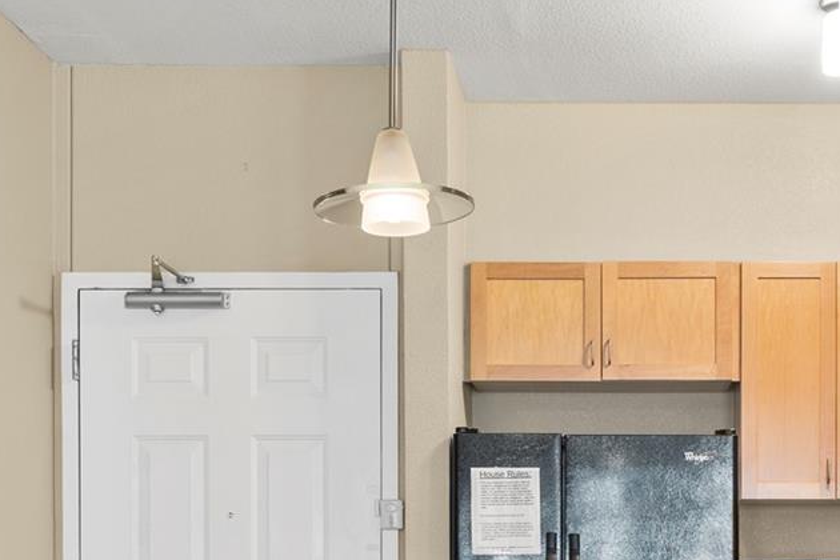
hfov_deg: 30.5
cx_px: 624
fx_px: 1517
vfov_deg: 20.1
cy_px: 599
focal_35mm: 65
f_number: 8
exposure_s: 1.3
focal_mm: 20
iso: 200
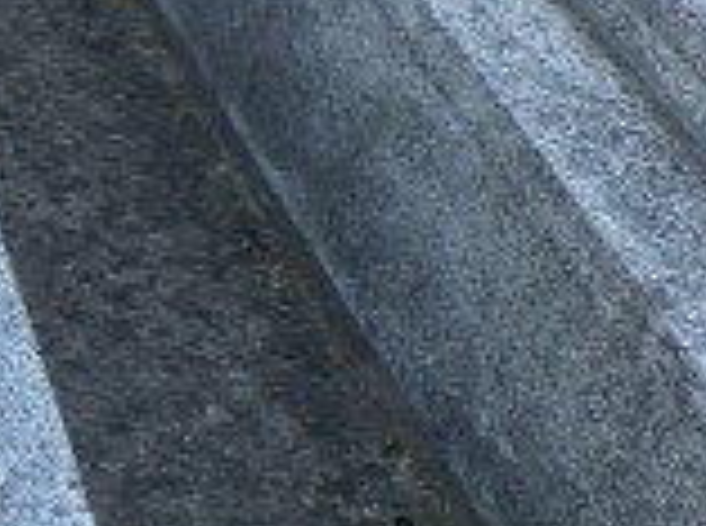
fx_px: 1913
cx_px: -697
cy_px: 9
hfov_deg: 16.2
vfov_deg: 15.4
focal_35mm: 94
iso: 100
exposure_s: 1/180
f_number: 3.5
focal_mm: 4.1
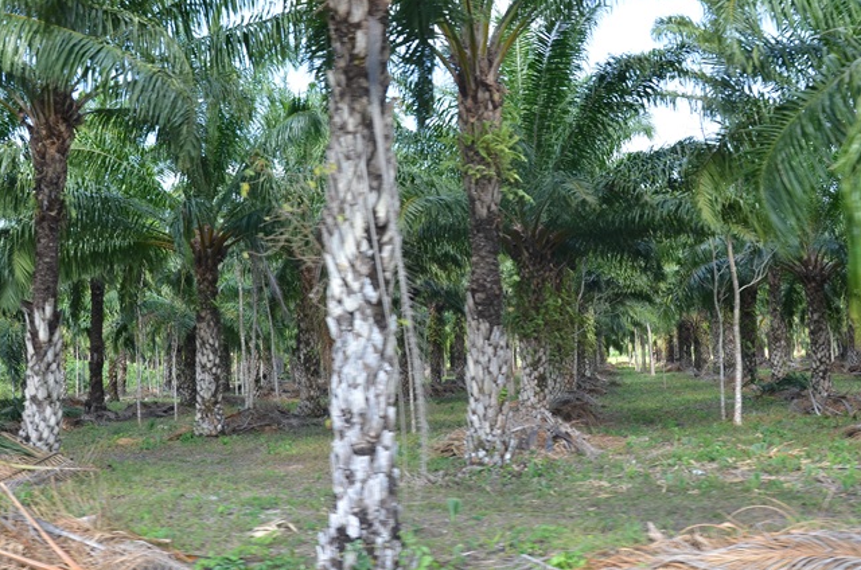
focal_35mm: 81
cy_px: 207
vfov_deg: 16.8
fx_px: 1928
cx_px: 446
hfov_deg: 25.2
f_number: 8
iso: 200
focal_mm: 35
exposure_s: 1/200
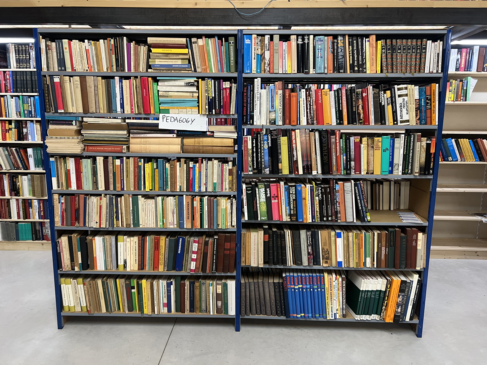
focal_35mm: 26
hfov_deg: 67.3
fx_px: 366
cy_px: 182
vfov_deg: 53.1
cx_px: 244
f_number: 1.5
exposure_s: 1/50
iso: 100
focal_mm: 5.7
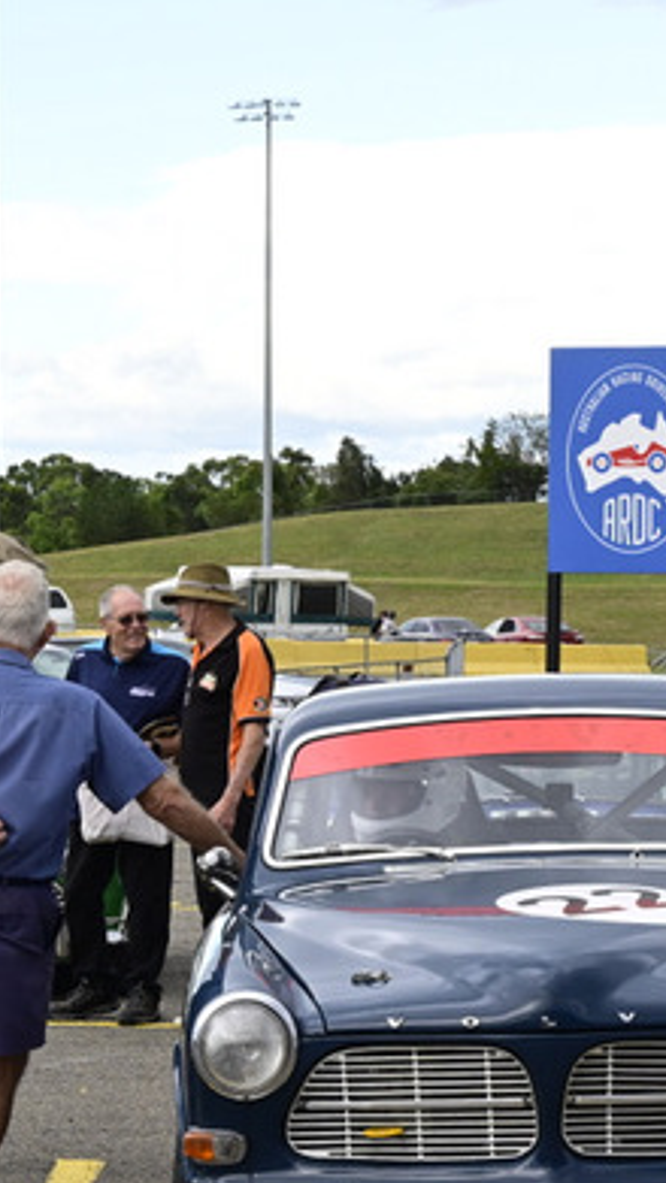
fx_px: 4645
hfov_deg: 8.2
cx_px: 506
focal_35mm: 148
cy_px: 675
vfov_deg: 14.5
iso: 500
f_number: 11
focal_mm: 46
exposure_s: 1/250
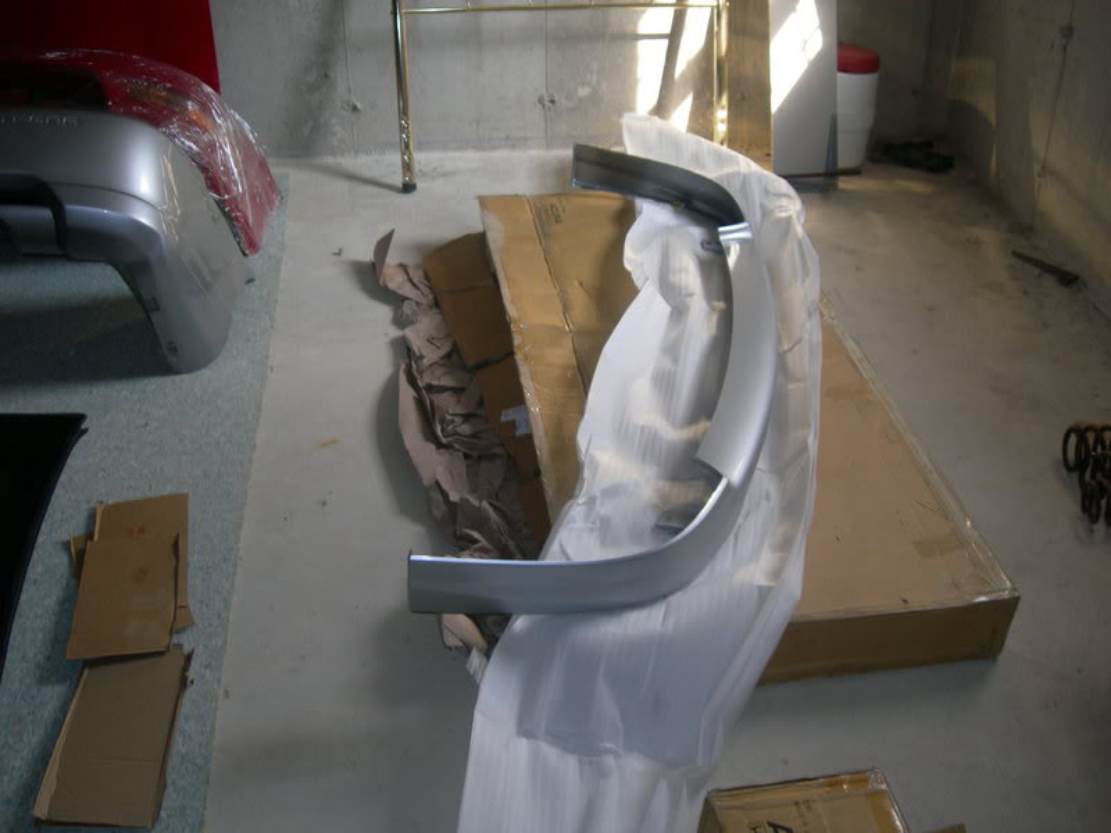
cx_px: 556
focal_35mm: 38
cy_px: 416
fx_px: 1220
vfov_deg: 37.7
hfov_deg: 49.0
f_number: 2.8
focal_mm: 7.8
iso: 139
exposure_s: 1/35.4
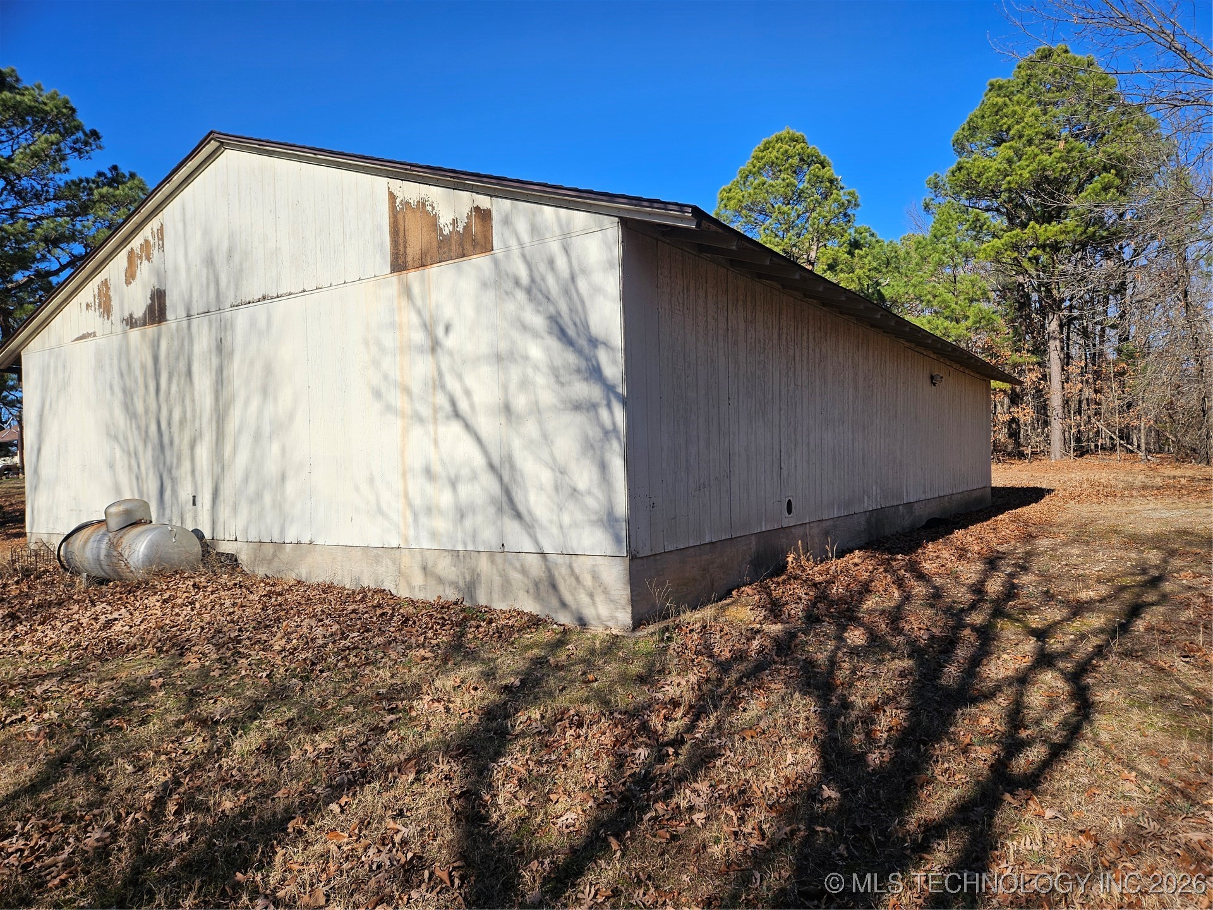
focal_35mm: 23
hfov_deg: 73.9
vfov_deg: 58.9
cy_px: 455
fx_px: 806
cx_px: 606
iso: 25
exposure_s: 1/2066
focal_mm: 5.4
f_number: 1.8
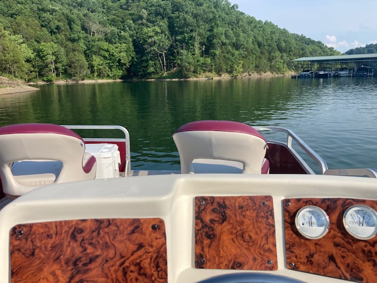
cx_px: 188
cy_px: 142
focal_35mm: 28
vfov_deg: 49.7
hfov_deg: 63.4
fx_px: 305
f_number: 1.8
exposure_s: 1/2404
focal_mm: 3.99
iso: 20
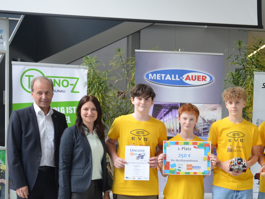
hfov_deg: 23.6
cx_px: 247
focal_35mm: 80
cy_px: 153
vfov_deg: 18.3
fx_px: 612
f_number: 4.5
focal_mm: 26
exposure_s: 1/80
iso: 400
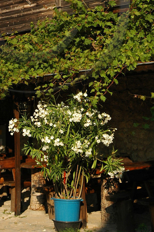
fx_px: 759
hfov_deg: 11.5
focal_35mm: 118
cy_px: 3
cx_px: 29
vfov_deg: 17.0
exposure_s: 1/250
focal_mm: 35
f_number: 9
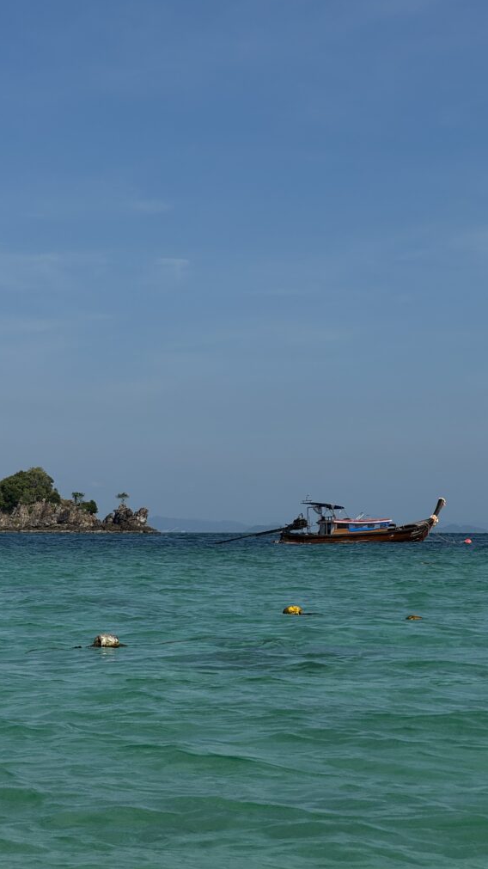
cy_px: 431
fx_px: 1957
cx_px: 188
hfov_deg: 14.2
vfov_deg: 25.0
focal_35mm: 85
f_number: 2.8
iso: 32
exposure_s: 1/2370
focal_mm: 9
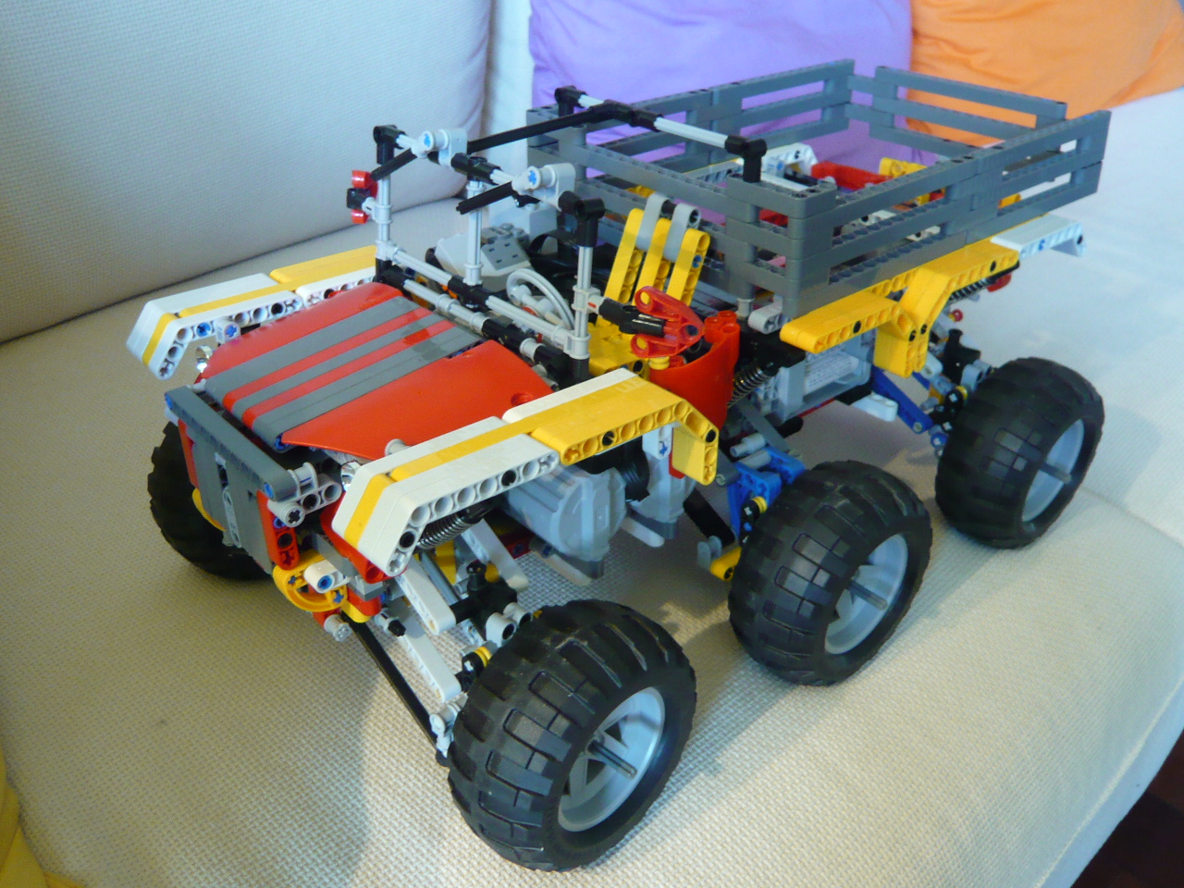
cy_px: 444
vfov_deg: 44.2
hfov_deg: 56.8
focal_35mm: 32
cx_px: 592
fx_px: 1095
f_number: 2.8
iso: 200
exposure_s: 1/10
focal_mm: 4.6
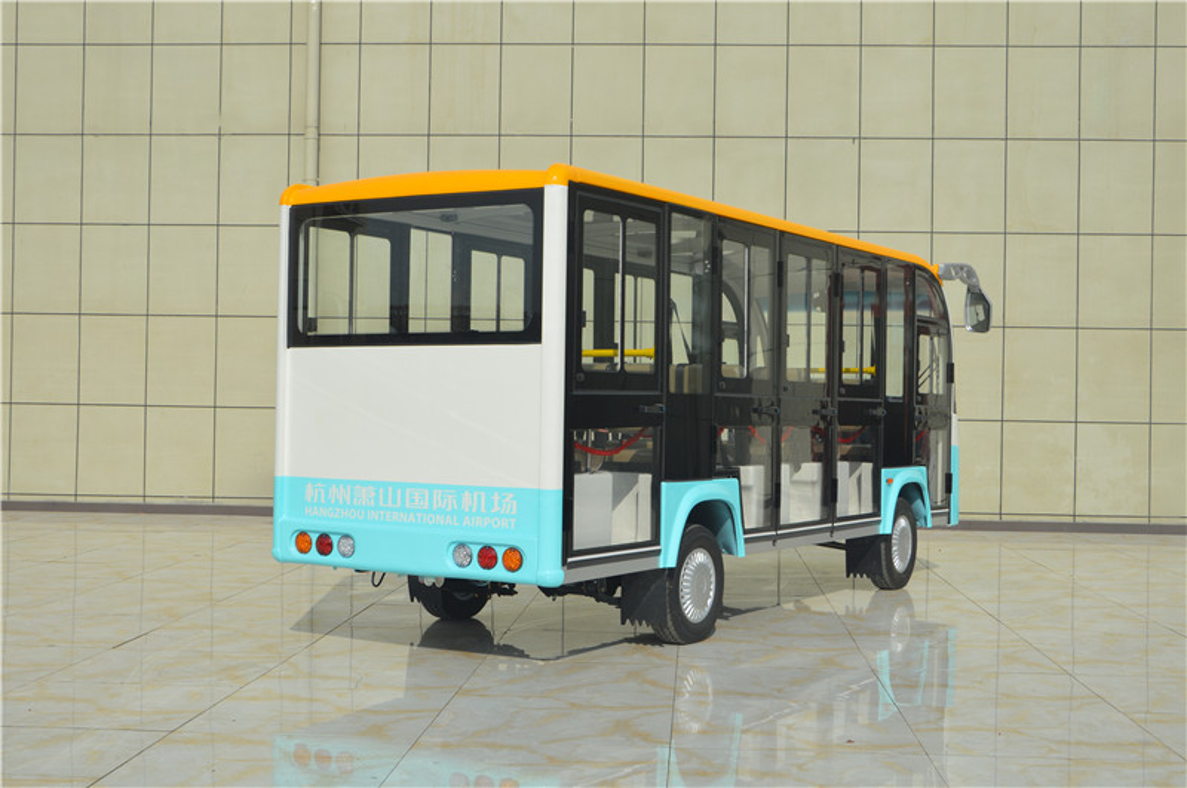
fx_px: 1580
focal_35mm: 48
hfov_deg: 41.2
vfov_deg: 28.0
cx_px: 594
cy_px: 394
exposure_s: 1/320
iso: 100
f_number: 9
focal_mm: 32
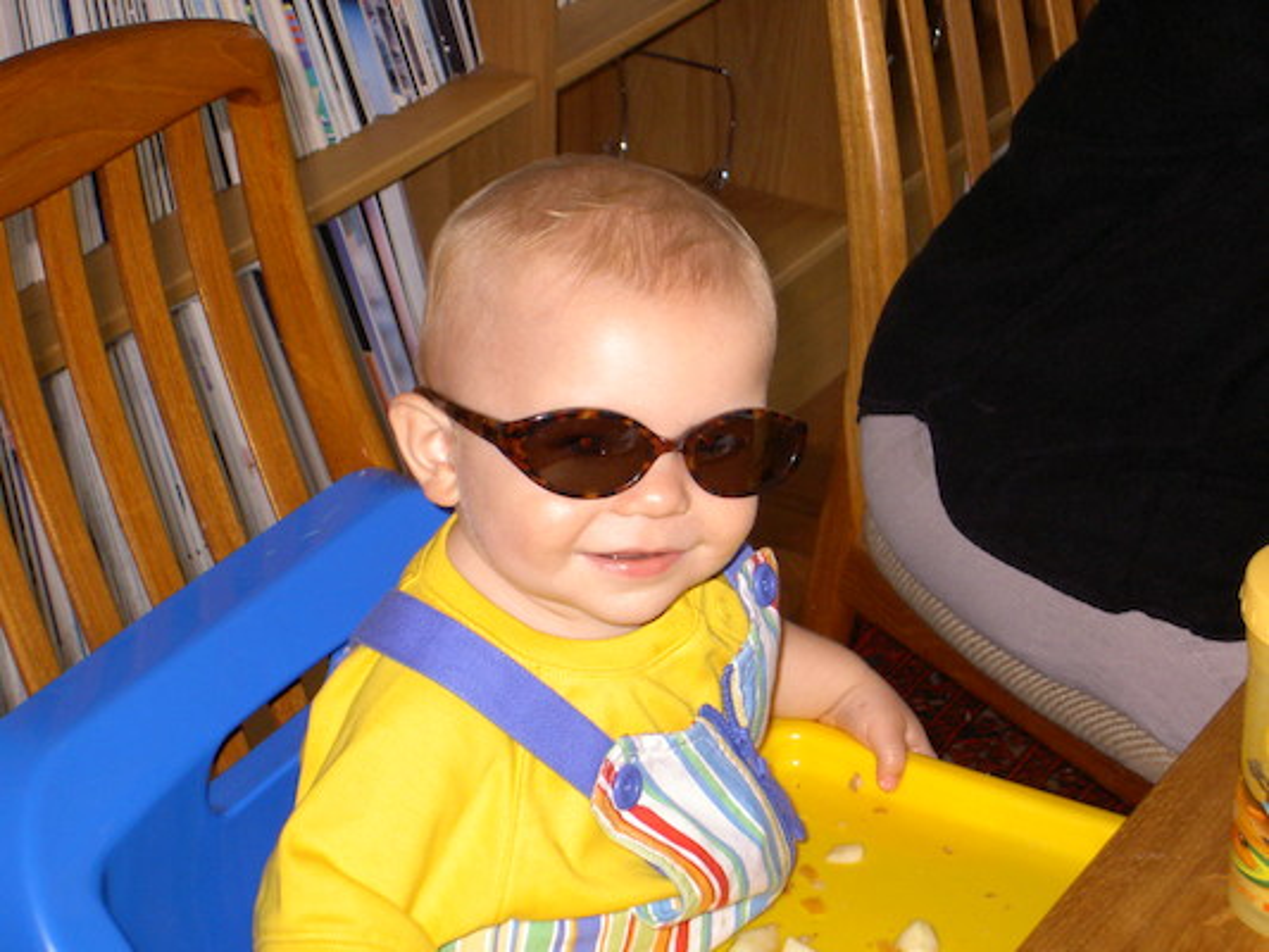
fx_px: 3263
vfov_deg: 16.6
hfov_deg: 22.0
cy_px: 476
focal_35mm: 89
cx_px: 634
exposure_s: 1/80
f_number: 4.6
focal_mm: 14.7
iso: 200
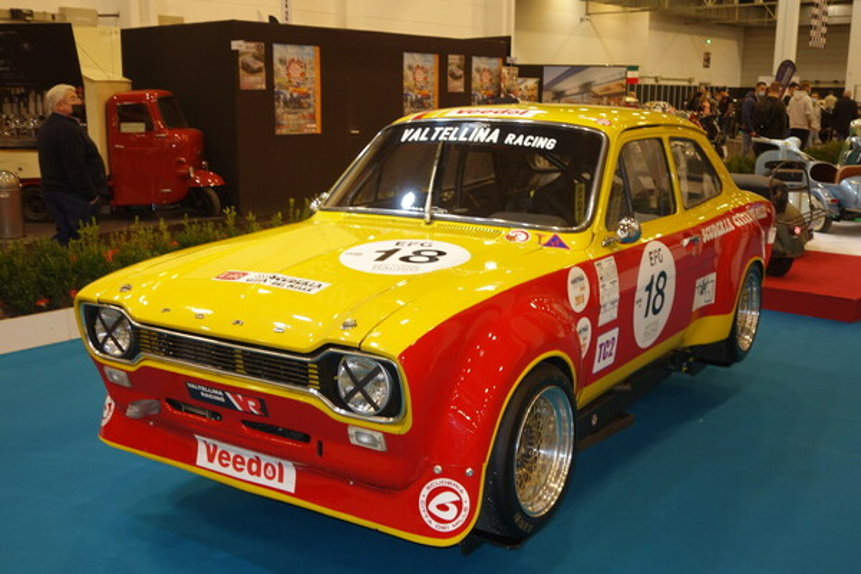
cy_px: 287
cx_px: 430
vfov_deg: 35.1
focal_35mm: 38
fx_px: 909
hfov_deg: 50.7
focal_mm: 14.23
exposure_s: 1/50
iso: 125
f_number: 2.8
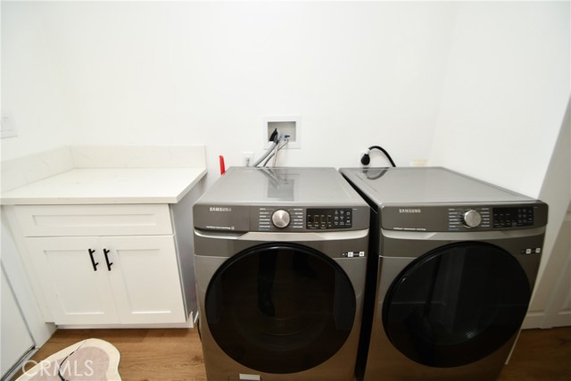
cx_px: 286
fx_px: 238
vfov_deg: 77.4
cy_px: 190
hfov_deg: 100.4
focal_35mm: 15
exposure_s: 1/60
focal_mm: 10
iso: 280
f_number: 4
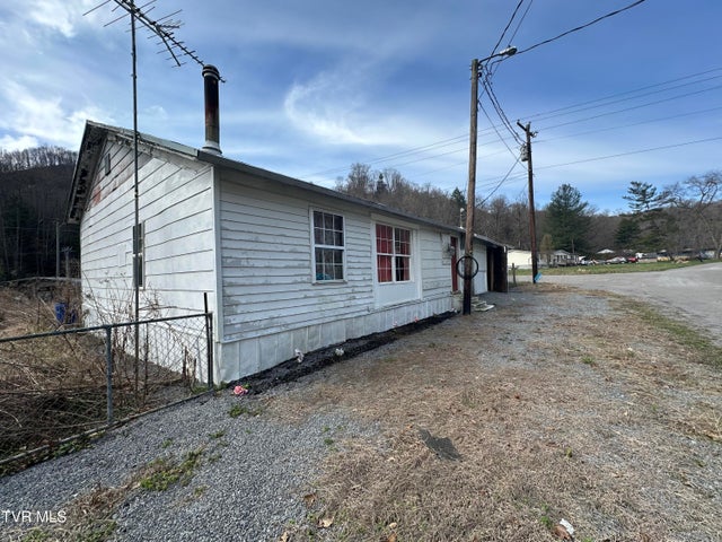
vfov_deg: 85.7
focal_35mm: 14
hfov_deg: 102.1
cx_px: 361
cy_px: 271
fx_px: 292
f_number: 2.2
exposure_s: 1/917
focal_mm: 2.22
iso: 40
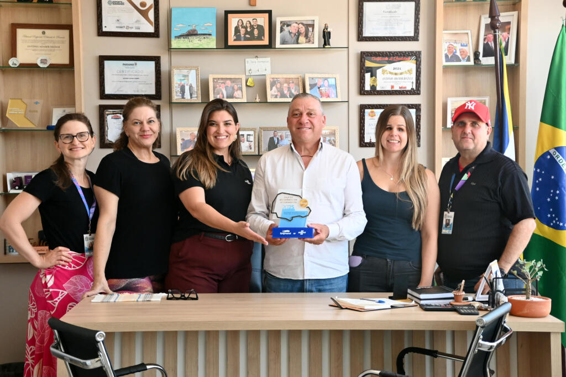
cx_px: 283
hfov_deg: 31.9
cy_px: 188
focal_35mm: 63
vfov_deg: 21.6
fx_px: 991
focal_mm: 42
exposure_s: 1/125
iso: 1600
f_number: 4.5
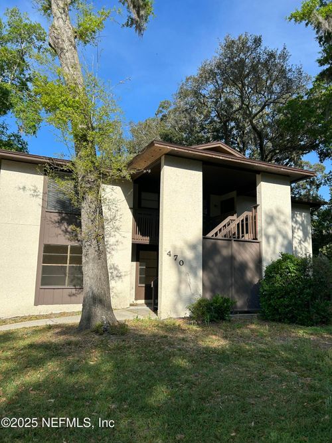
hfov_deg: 53.0
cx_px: 166
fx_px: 333
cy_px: 222
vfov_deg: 67.3
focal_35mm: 26
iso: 50
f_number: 1.5
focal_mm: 5.7
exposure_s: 1/3257
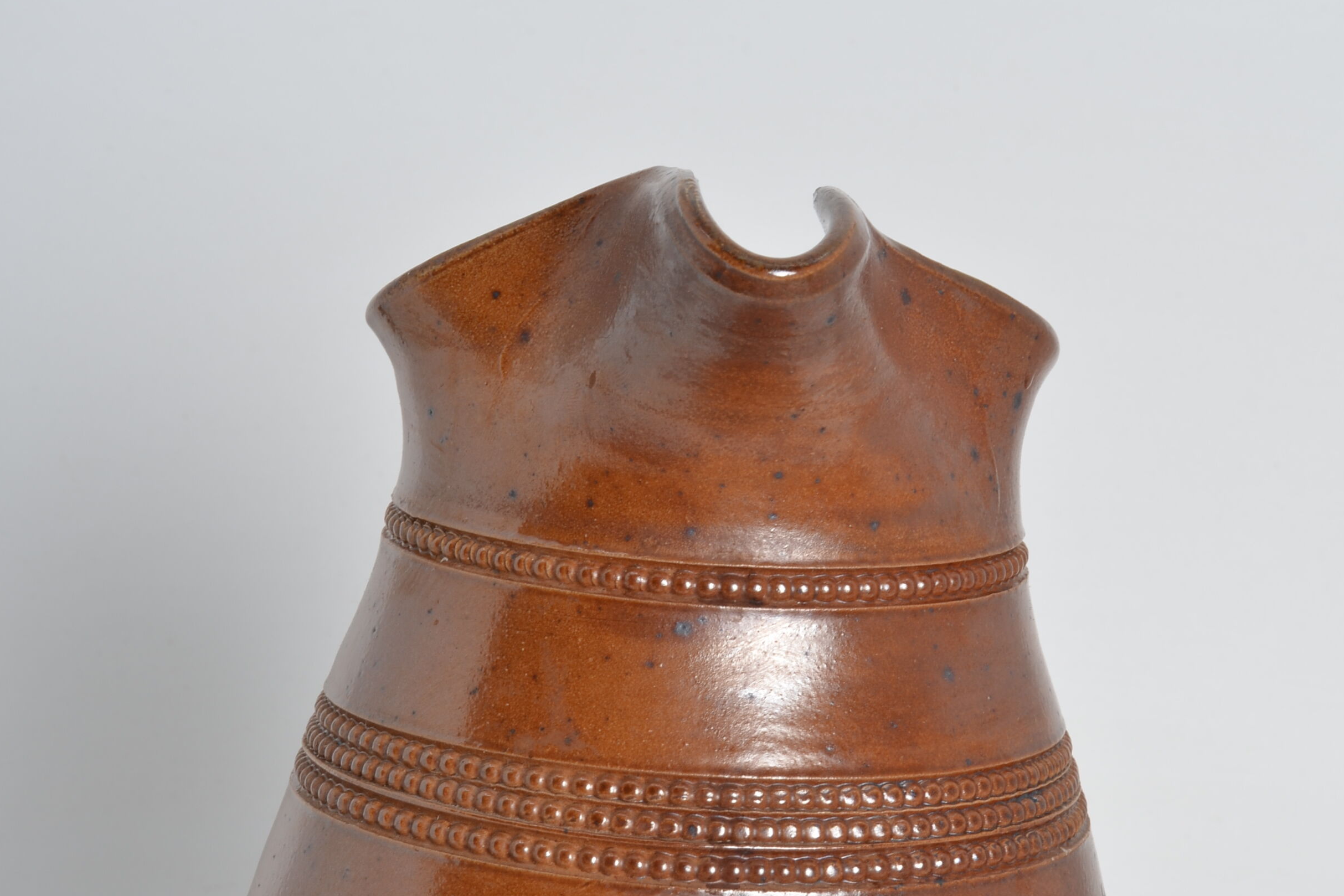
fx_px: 4256
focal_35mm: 114
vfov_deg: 11.9
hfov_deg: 17.9
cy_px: 910
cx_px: 674
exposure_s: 1/125
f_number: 14
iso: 100
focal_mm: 50
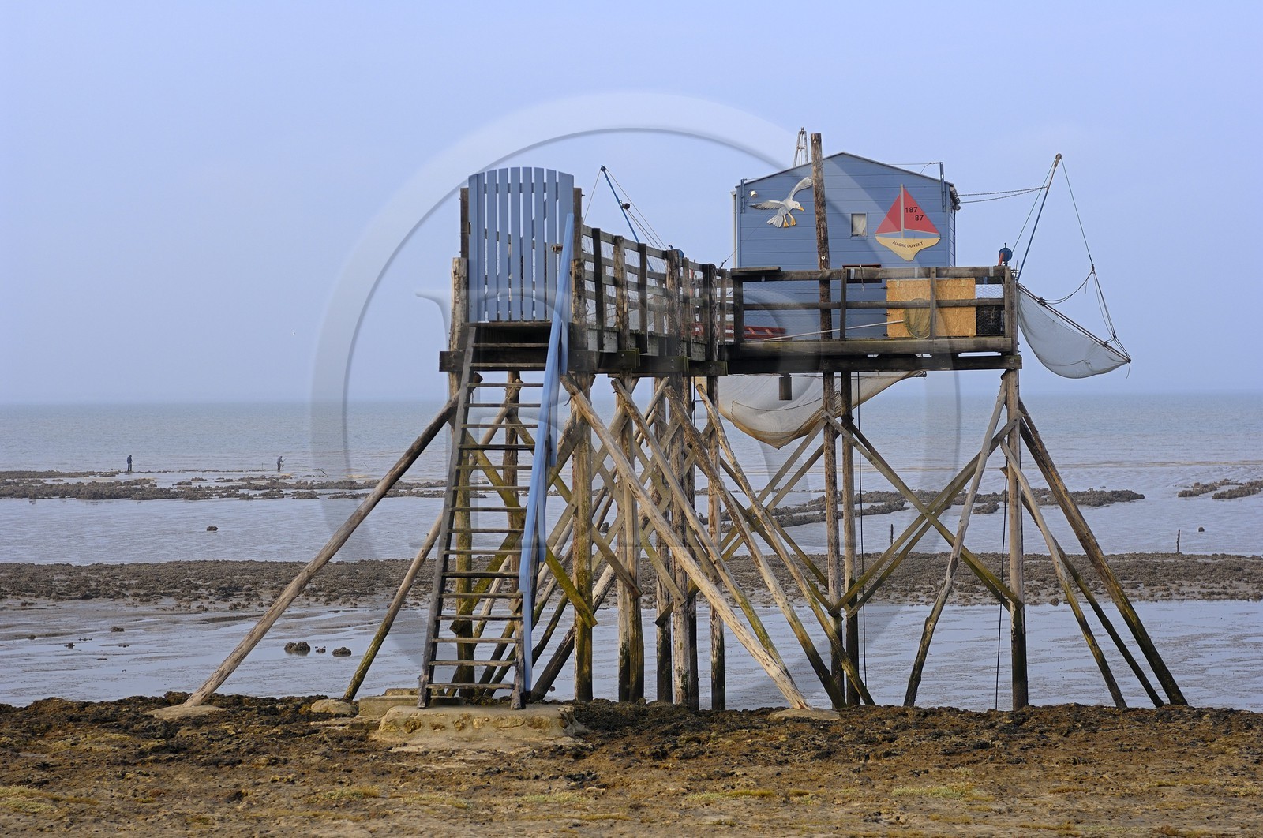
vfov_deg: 13.0
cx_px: 632
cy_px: 419
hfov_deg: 19.5
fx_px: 3679
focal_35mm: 105
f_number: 5
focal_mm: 70
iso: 100
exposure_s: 1/160
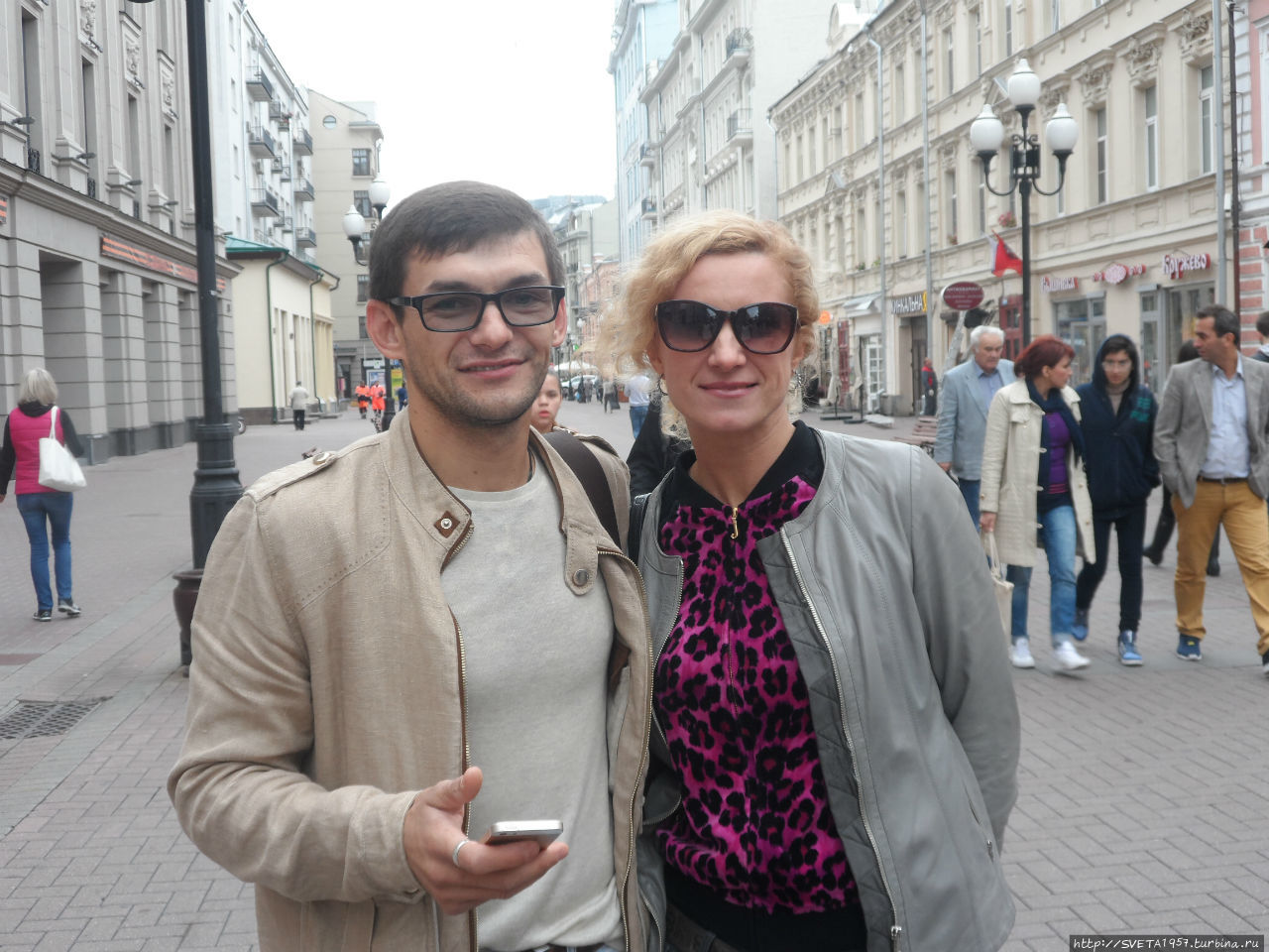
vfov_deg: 32.9
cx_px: 634
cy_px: 476
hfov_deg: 42.9
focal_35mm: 44
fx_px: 1613
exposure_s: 1/45
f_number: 3.9
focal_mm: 8
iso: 80
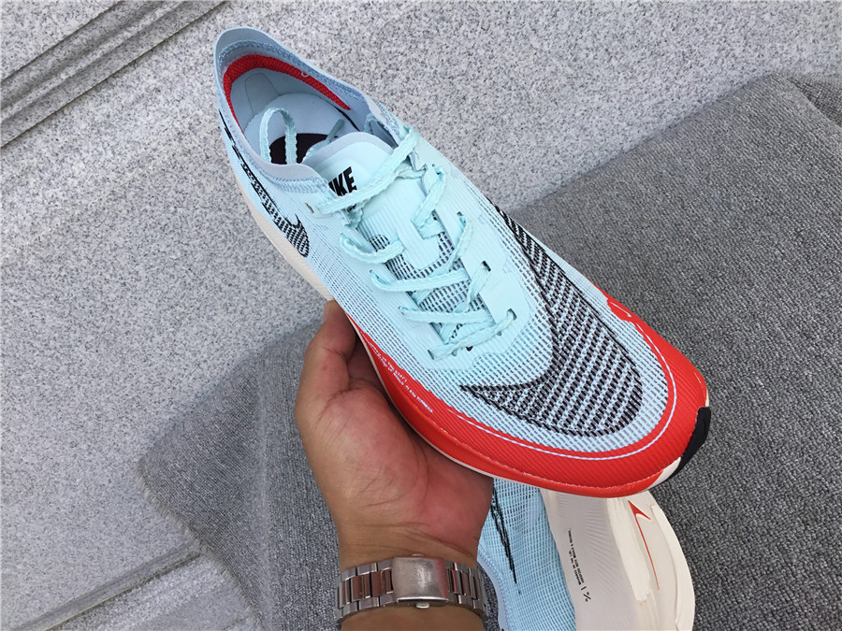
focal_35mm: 31
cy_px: 316
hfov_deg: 58.4
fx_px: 754
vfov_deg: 45.4
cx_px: 421
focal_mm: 3.3
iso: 25
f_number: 2.4
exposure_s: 1/500
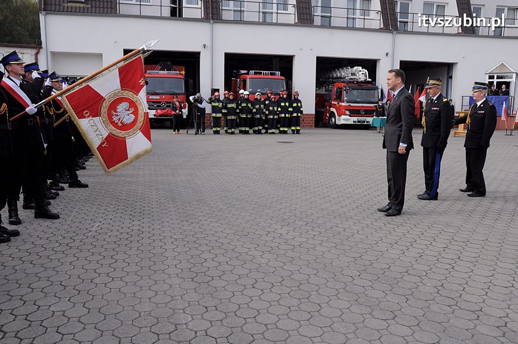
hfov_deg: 59.5
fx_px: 453
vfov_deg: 41.6
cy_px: 172
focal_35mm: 32
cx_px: 259
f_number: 10
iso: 500
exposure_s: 1/400
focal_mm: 21
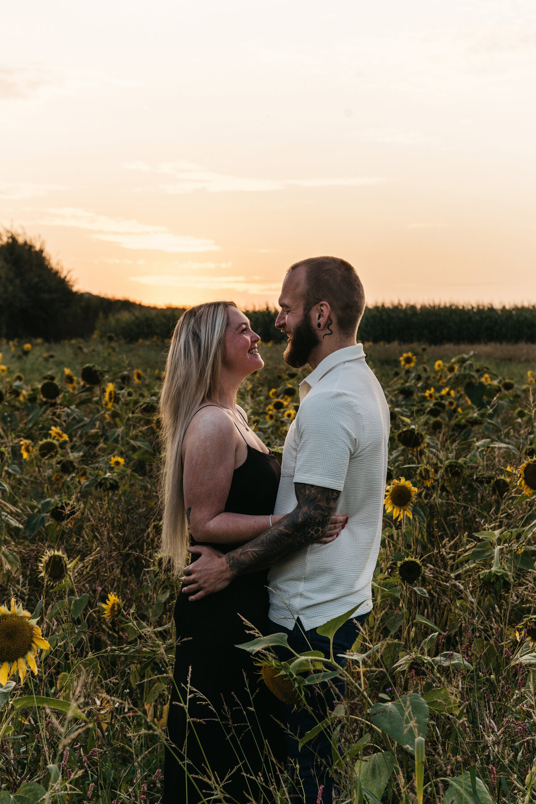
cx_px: 268
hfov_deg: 19.5
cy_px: 402
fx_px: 1563
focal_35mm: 70
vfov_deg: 28.8
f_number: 7.1
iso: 400
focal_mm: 70
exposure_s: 1/200
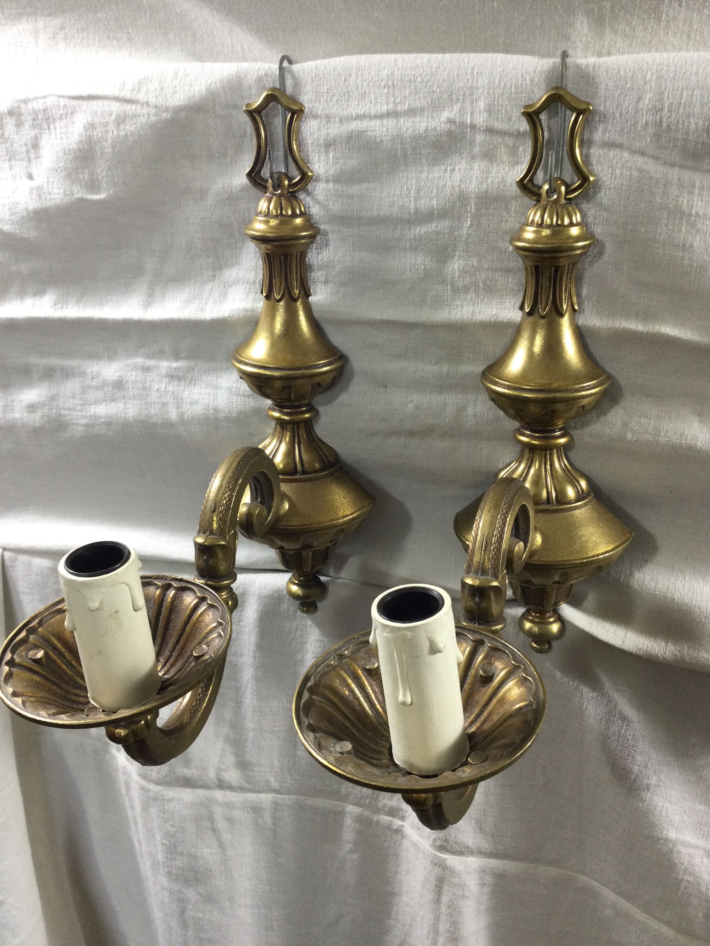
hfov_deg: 45.4
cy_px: 473
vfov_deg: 58.4
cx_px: 355
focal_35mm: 31
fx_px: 848
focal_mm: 3.3
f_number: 2.4
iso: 32
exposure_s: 1/33
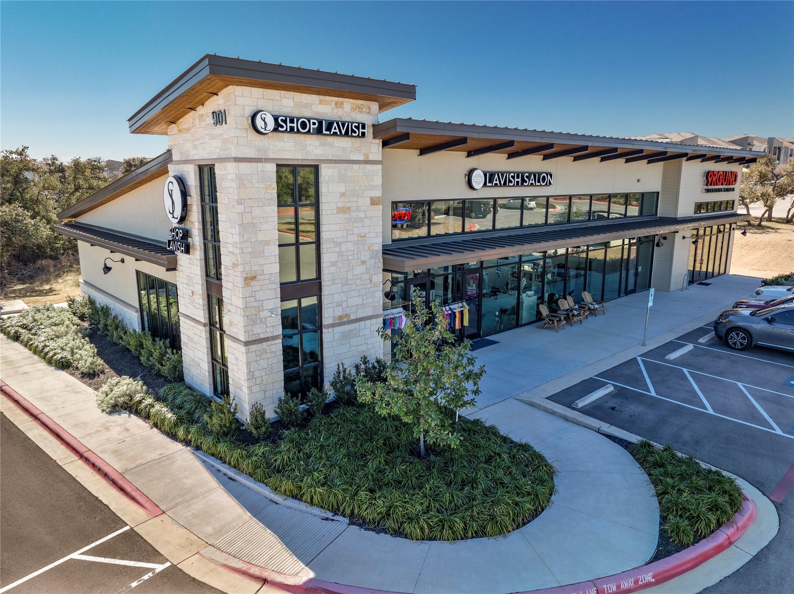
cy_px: 297
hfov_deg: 71.6
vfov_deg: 56.8
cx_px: 397
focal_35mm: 24
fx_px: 550
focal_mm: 12.29
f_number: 5
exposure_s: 1/2000
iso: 100
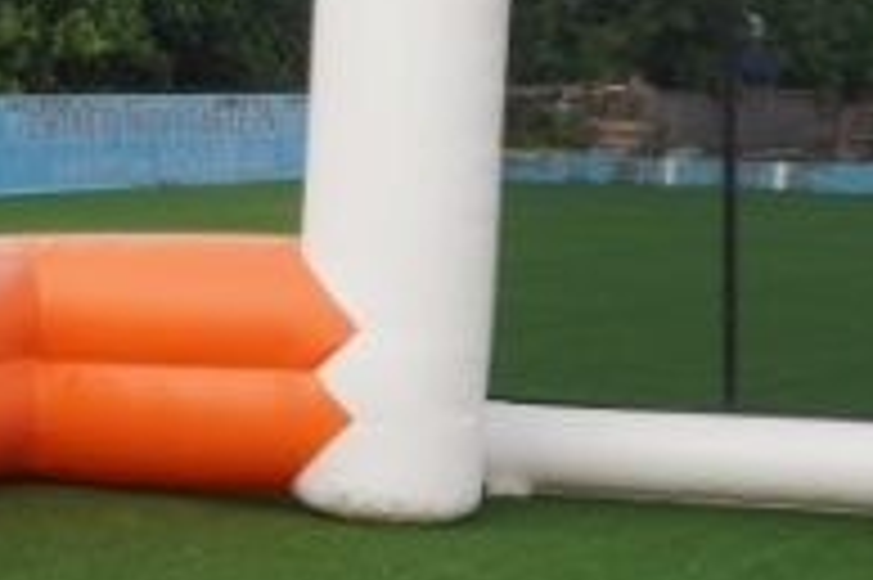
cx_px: -878
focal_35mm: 127
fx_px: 3077
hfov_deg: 13.7
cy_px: 497
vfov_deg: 10.7
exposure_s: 1/250
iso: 100
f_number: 4.5
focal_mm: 16
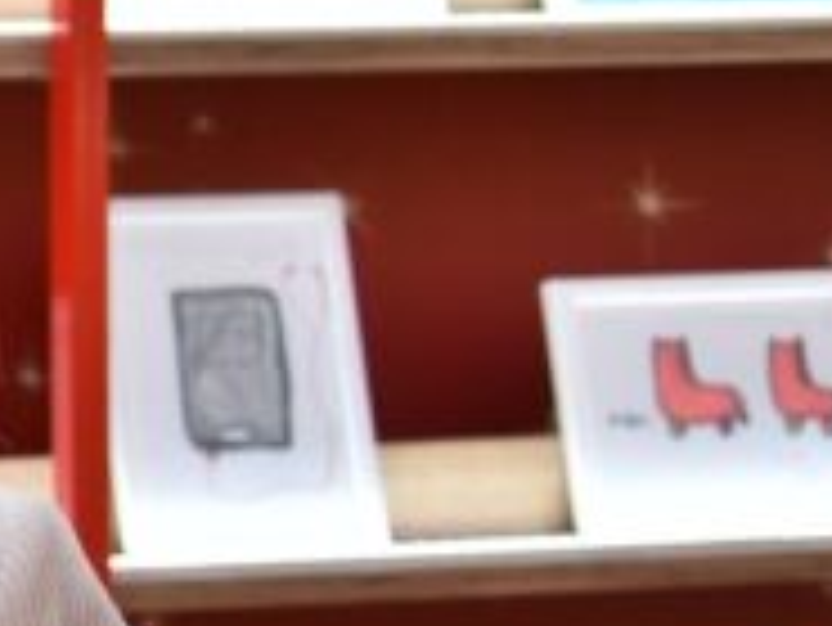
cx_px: -836
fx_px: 3848
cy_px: 408
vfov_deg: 9.3
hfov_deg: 11.2
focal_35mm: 160
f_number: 4
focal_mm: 40
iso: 3200
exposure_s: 1/500
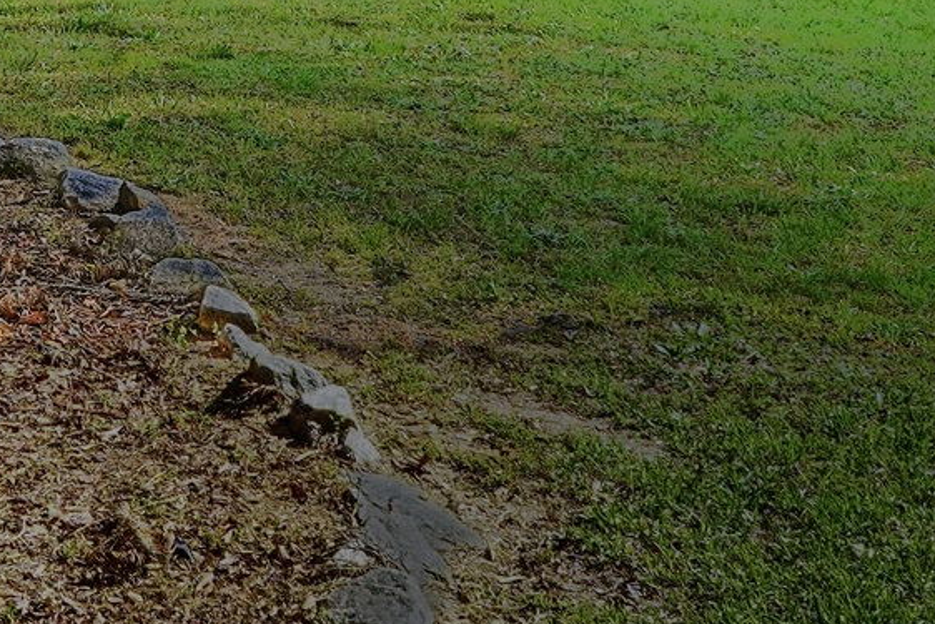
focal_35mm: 86
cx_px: -151
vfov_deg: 14.9
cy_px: -285
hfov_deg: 22.0
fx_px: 2237
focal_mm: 10.5
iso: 100
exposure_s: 1/100
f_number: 8
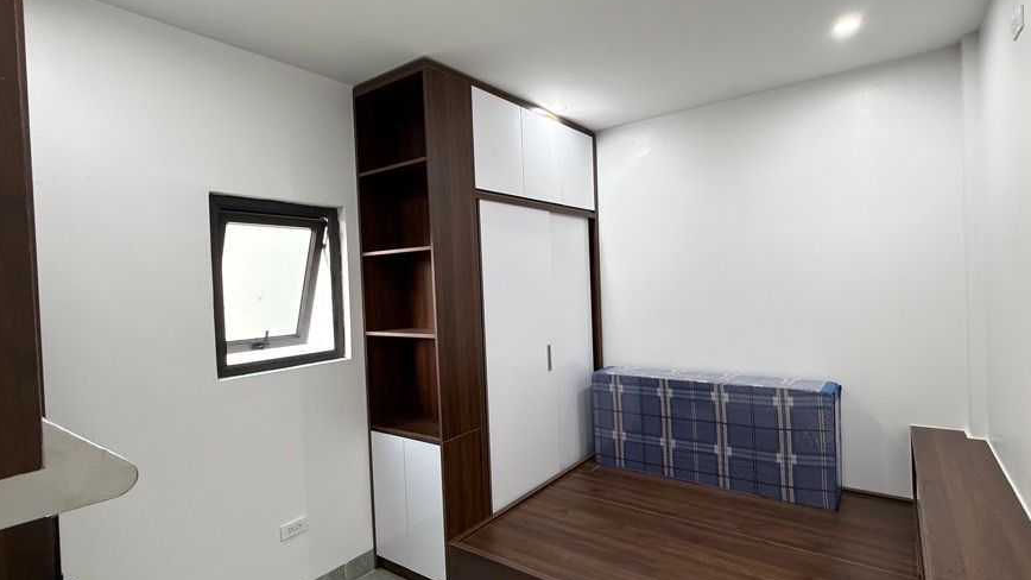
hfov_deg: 92.1
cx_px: 584
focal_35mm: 18
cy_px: 290
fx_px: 492
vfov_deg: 61.0
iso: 200
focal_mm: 2.22
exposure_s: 1/99
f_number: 2.2
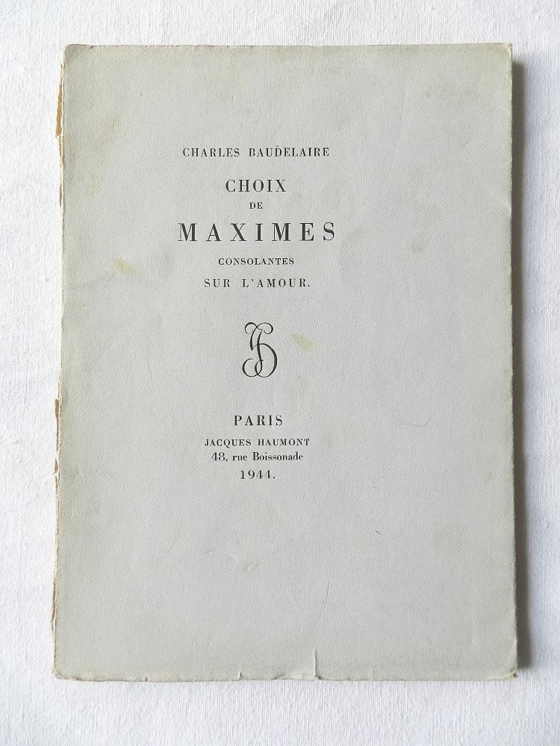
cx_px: 280
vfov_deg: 73.9
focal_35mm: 23
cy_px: 373
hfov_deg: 58.9
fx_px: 496
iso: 180
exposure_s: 1/30
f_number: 3.4
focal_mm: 4
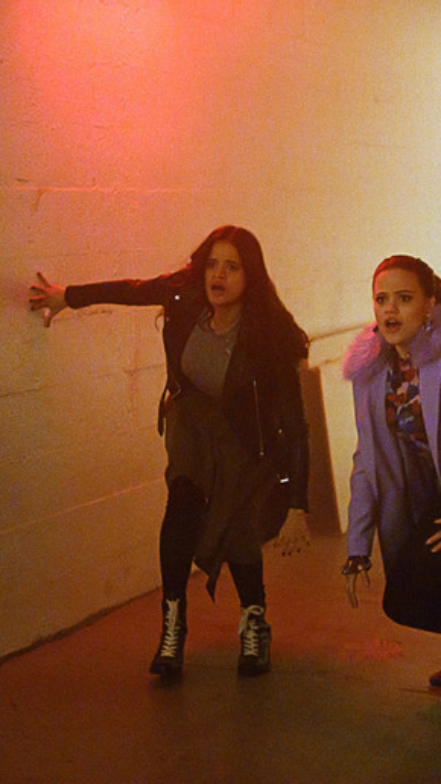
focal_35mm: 111
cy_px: 393
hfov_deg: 10.8
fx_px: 2306
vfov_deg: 19.3
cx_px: 429
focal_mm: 70
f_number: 2.8
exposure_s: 1/160
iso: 6400
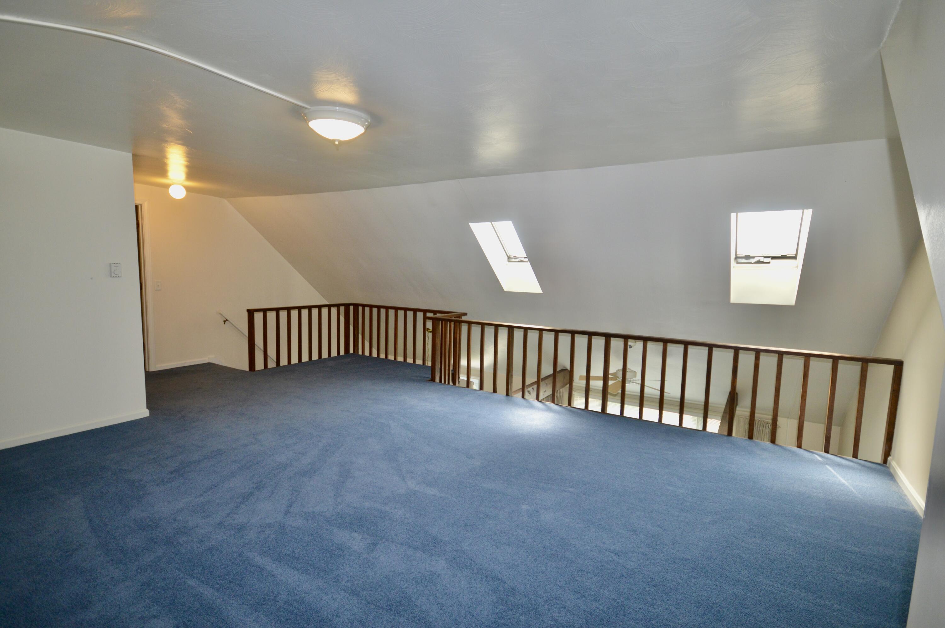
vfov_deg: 67.3
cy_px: 314
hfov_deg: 90.1
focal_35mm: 18
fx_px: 472
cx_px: 472
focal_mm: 12
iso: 500
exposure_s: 1/60
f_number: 4.5
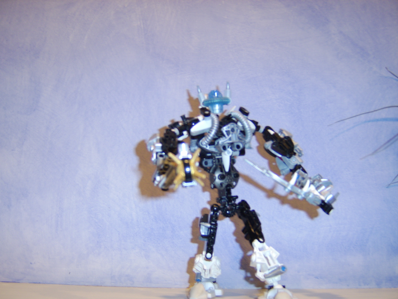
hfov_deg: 58.4
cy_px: 150
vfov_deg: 45.4
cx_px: 199
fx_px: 356
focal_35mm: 31
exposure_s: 1/30
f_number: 2.7
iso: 141
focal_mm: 8.13
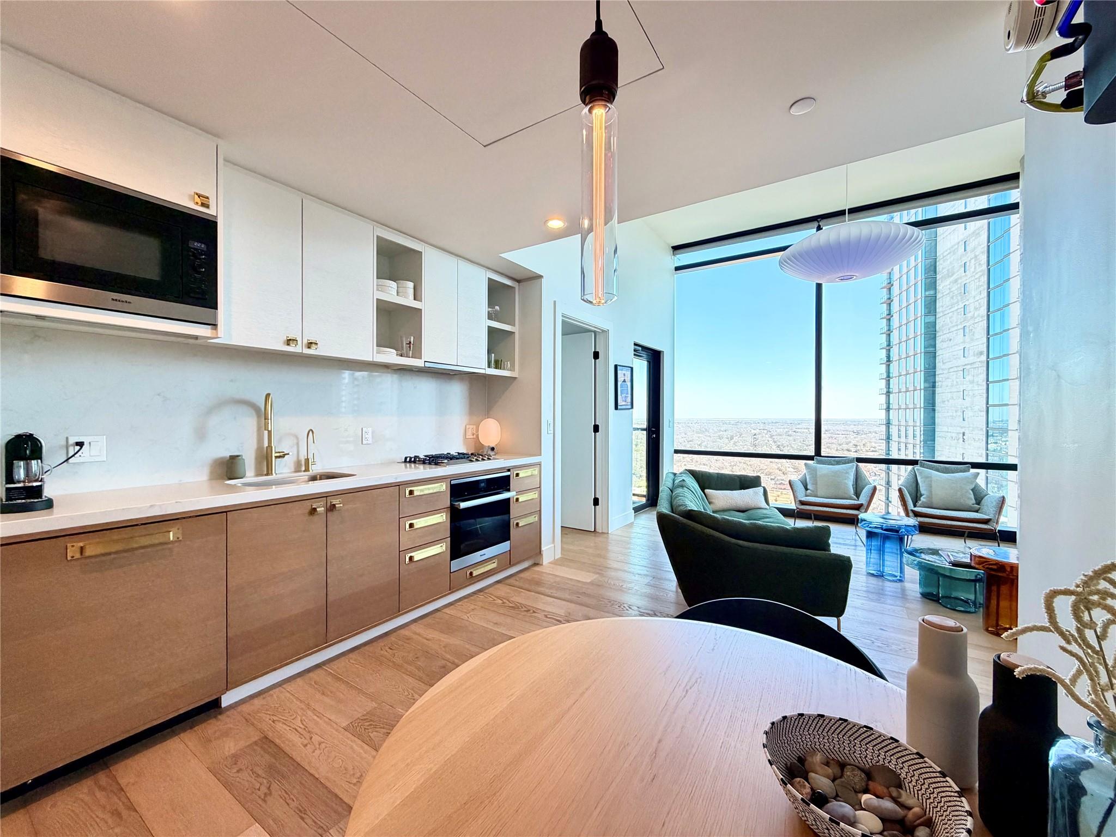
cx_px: 558
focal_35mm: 14
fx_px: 451
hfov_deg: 102.1
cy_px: 418
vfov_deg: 85.7
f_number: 2.2
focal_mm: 2.22
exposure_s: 1/120
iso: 250
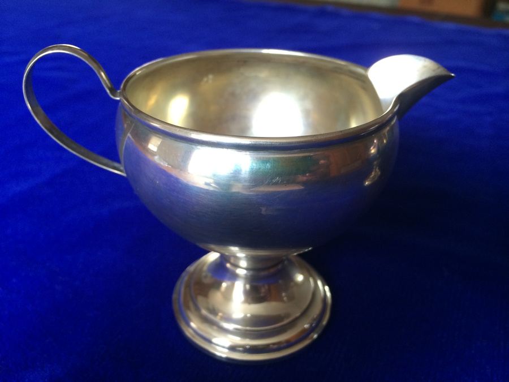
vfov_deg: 46.8
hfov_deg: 60.0
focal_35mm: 30
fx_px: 441
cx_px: 254
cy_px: 191
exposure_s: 1/30
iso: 100
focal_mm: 4.12
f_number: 2.2
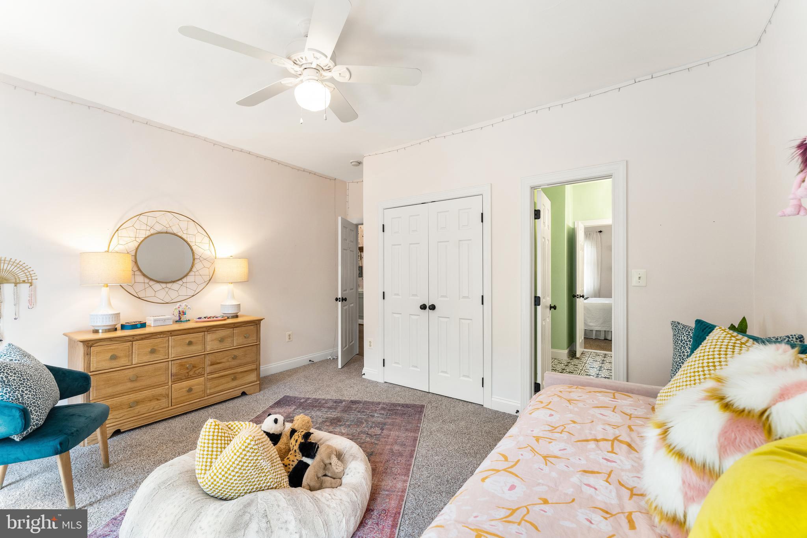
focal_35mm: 14
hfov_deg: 104.3
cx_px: 404
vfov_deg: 81.2
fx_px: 314
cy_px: 269
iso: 1000
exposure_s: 1/15
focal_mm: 14
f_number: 8
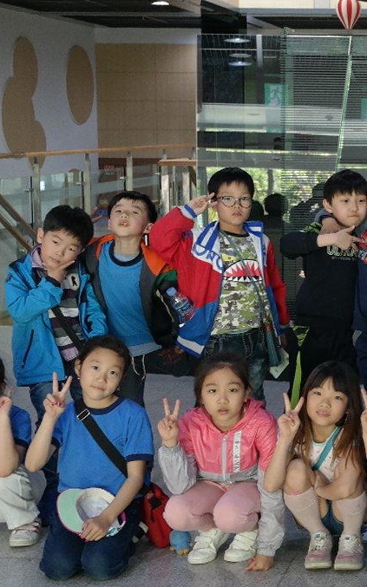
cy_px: 259
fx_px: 1249
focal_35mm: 78
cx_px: 560
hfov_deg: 15.4
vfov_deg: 26.5
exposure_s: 1/40
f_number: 3.5
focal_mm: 20
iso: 400
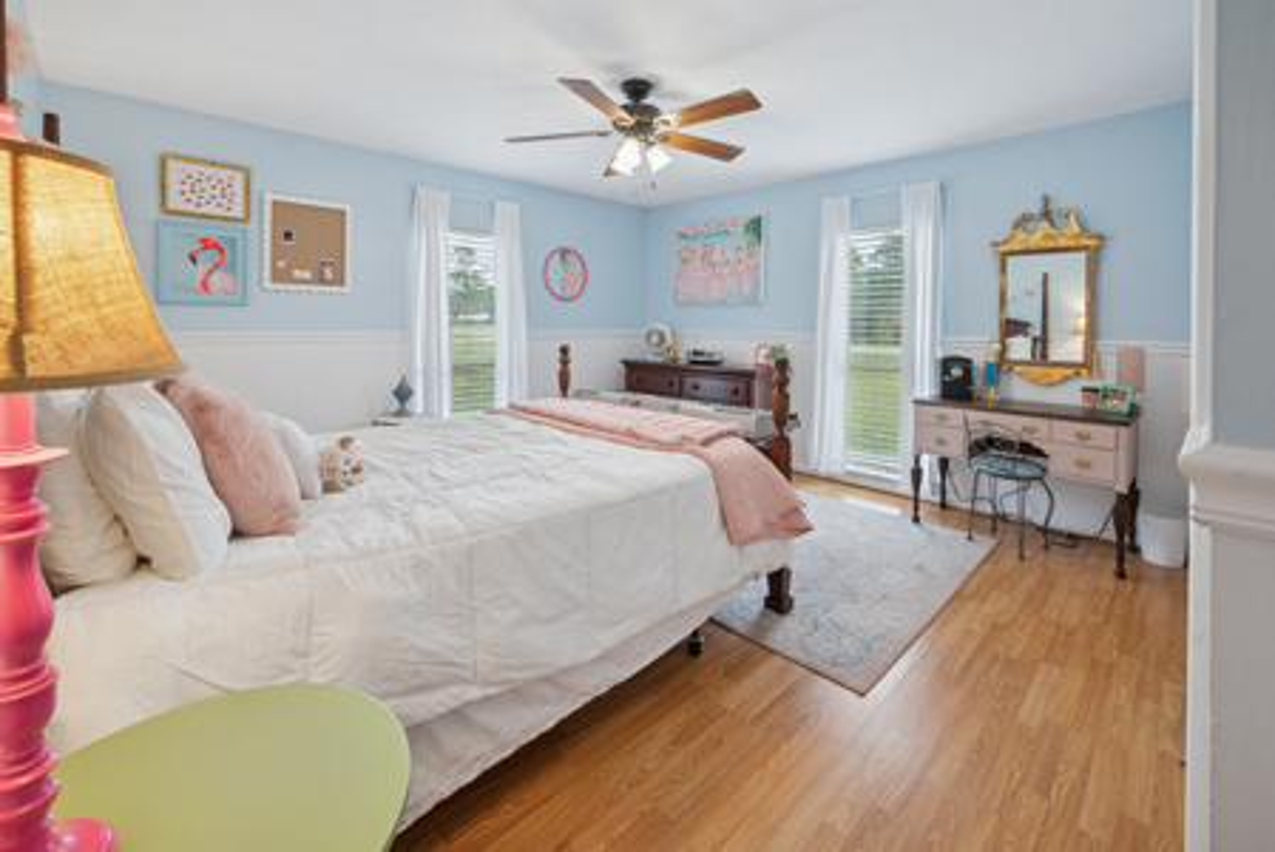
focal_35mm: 14
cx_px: 638
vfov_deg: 81.3
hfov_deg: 104.2
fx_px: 496
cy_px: 426
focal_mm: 14
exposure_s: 1/25
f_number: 9
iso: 400
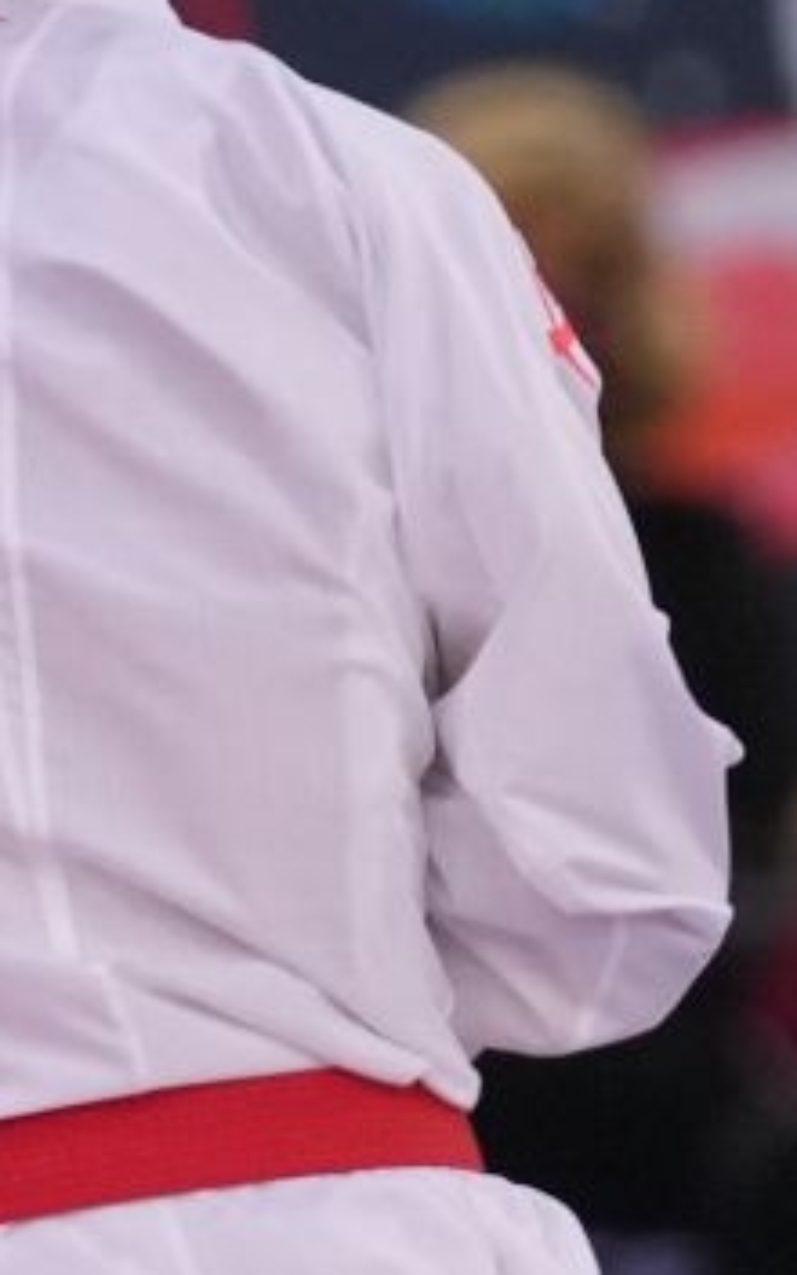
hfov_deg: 0.8
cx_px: 116
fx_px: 54389
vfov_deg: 1.3
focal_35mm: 1565
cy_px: 630
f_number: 2.8
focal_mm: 200
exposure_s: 1/1000
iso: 2000
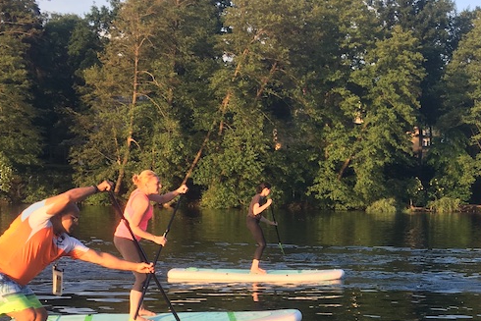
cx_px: 396
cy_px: 300
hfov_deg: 31.0
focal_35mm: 63
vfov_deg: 21.0
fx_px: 842
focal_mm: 4.15
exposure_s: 1/194
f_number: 2.2
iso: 25
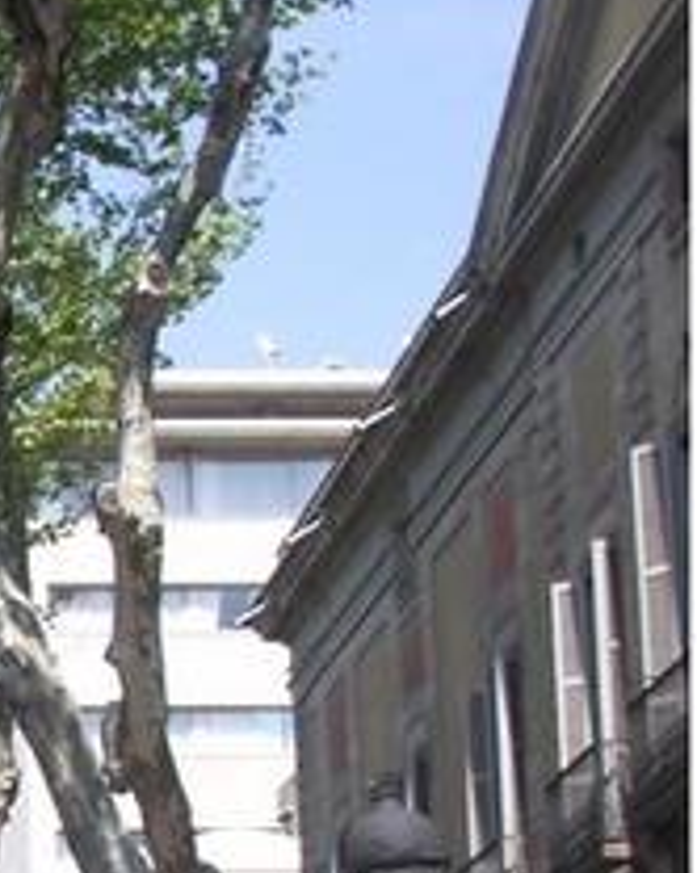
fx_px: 4364
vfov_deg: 11.2
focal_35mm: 169
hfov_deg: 8.5
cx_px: -806
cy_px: 1095
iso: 50
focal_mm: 8.2
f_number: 5
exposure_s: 1/250
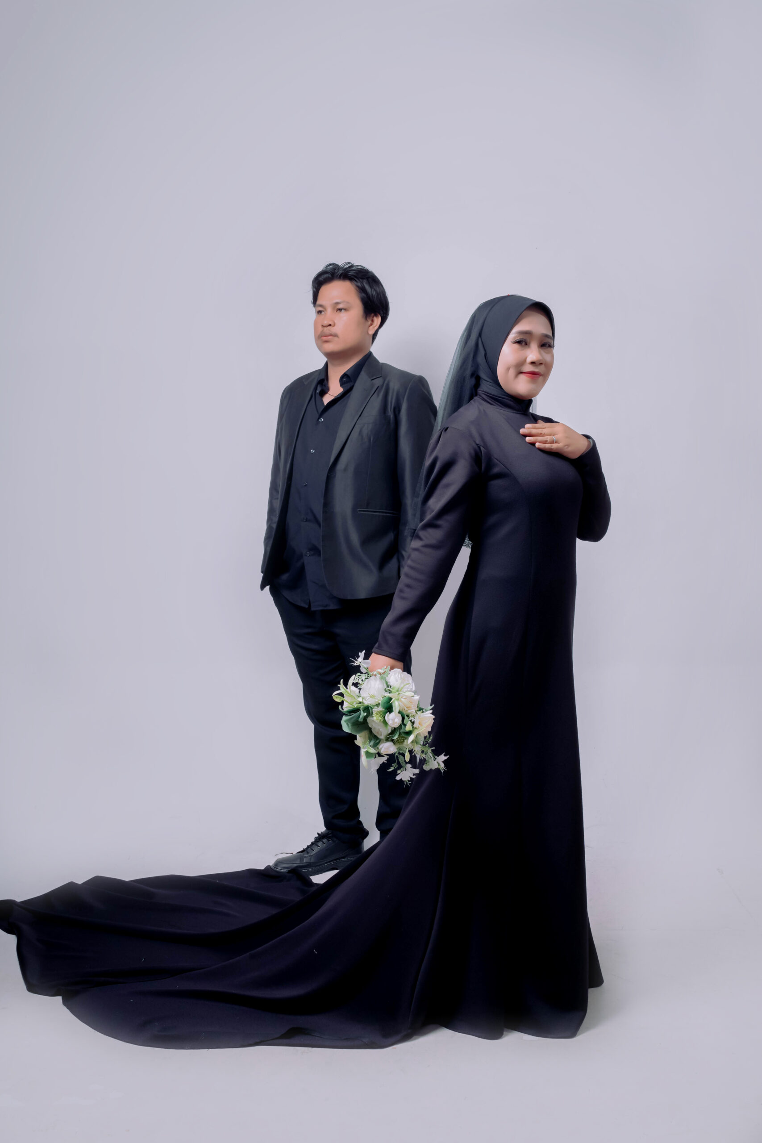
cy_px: 572
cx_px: 381
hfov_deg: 35.5
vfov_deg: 51.3
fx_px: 1190
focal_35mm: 38
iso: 200
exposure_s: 1/160
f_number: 4.5
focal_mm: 25
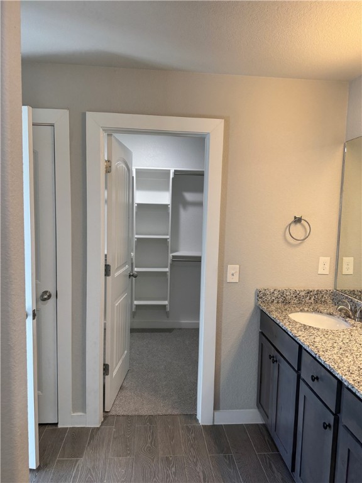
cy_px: 242
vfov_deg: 71.6
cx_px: 181
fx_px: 335
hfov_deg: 56.8
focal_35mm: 24
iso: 160
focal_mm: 6.76
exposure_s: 1/120
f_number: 1.78
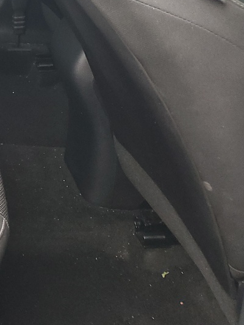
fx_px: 733
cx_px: -185
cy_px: -33
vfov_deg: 23.5
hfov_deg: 16.2
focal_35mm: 78
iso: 71
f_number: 1.5
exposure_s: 1/120
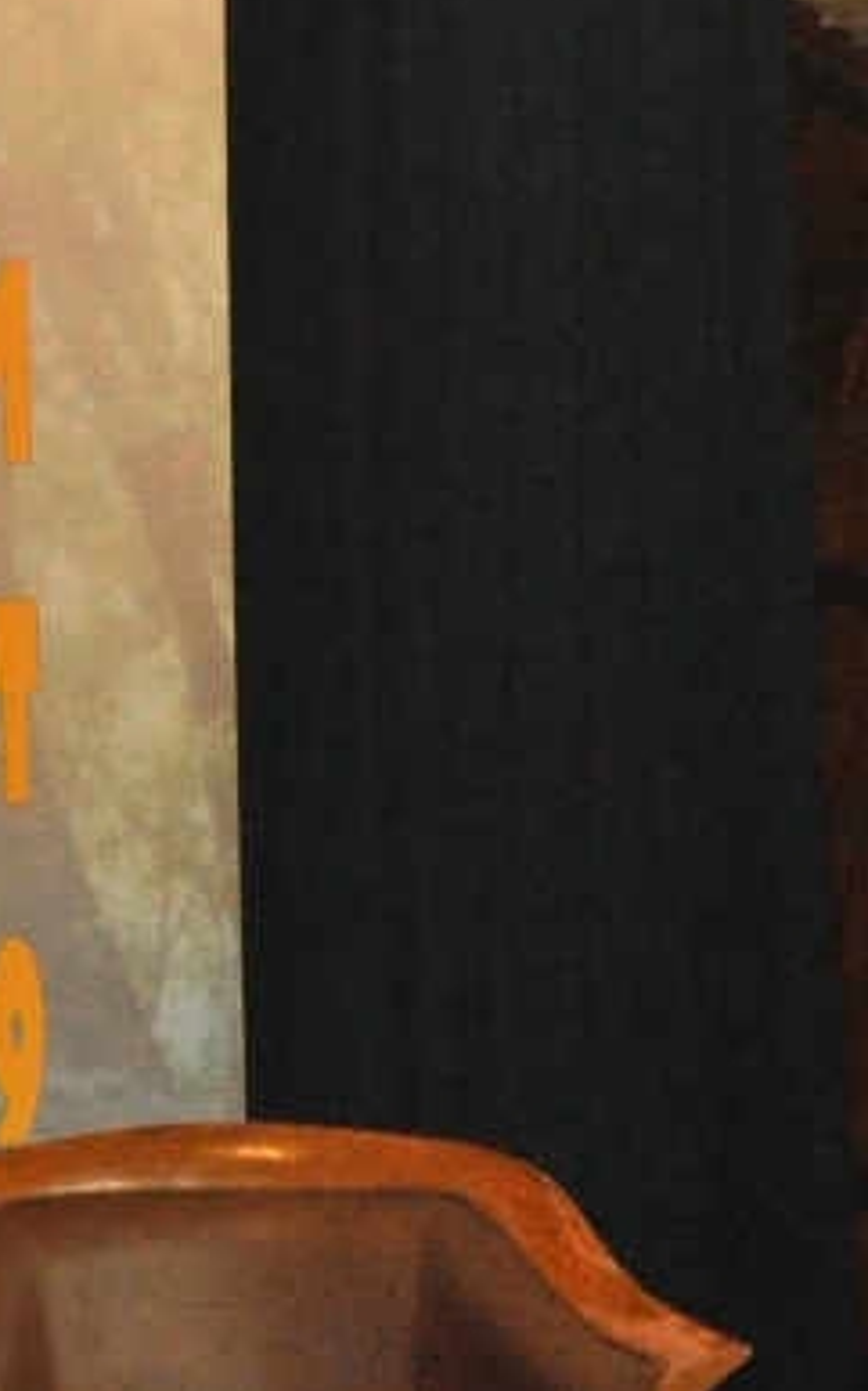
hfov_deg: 3.0
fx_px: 15946
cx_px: -2062
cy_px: 784
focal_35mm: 421
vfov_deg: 5.0
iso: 2500
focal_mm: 62
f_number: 7.1
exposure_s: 1/60
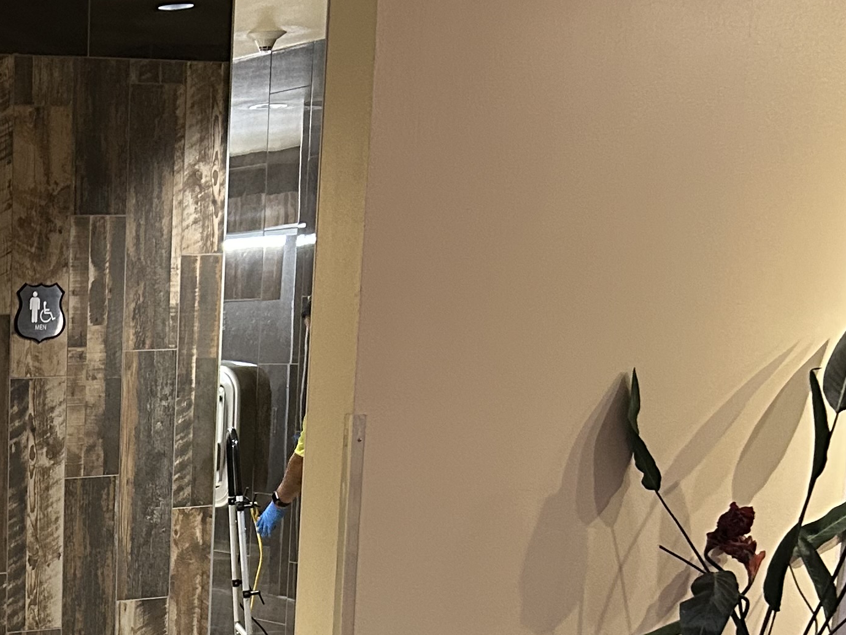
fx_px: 1858
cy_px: 796
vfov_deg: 18.2
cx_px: -257
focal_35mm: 76
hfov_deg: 22.8
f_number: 1.5
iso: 320
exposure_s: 1/60
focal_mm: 5.7
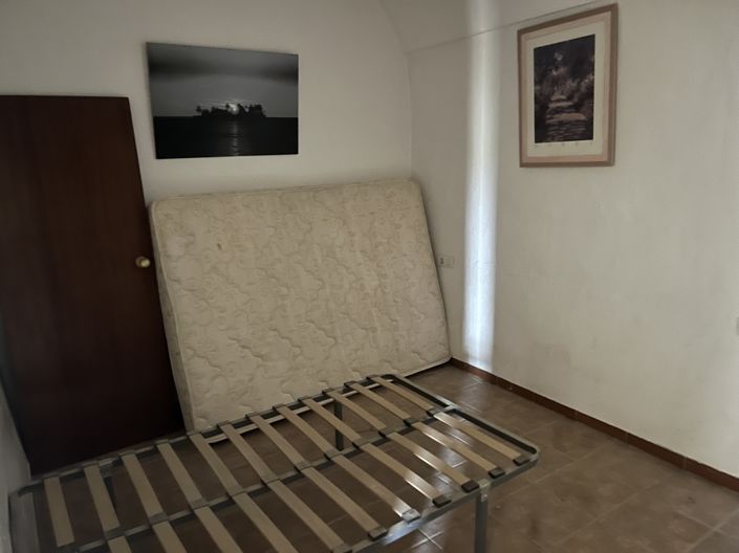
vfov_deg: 53.0
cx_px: 370
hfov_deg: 67.3
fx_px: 555
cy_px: 276
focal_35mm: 26
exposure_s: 1/13
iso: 640
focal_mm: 5.1
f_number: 1.6
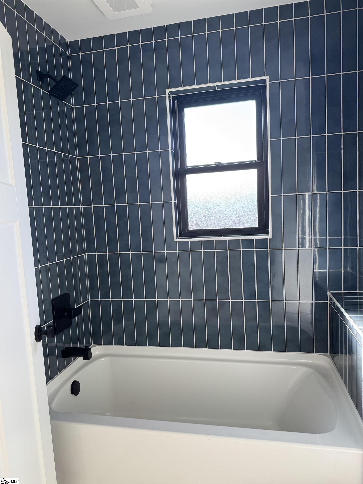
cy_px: 242
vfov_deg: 71.6
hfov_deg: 56.8
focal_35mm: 24
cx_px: 182
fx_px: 336
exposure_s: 1/152
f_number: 1.78
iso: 64
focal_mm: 6.76
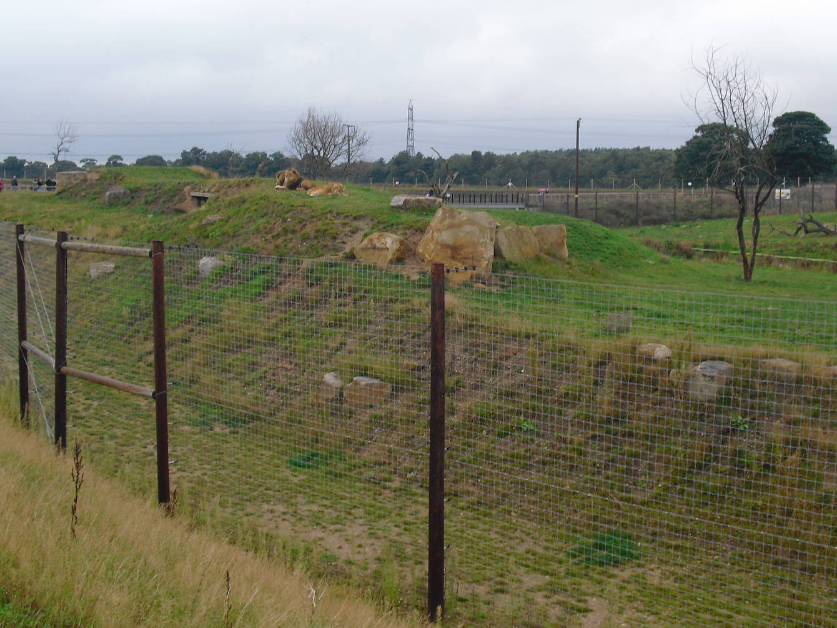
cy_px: 254
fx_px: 1040
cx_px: 415
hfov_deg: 43.9
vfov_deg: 33.5
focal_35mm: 43
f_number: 7.8
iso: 100
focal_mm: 6.3
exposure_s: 1/80
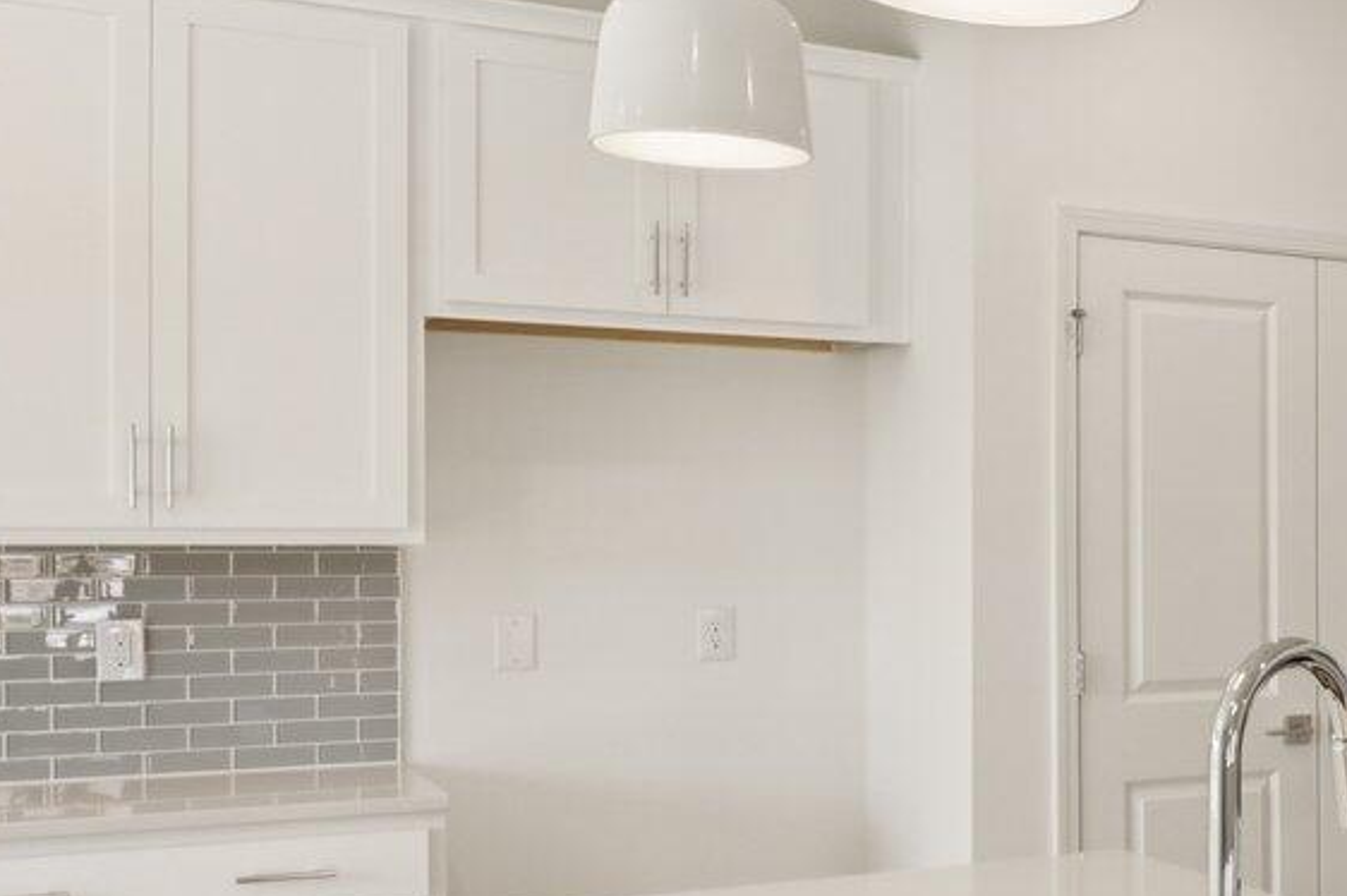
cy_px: 510
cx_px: 1467
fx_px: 1907
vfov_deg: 26.4
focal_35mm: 51
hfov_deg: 34.0
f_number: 9
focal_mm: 14
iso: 200
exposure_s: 1/60
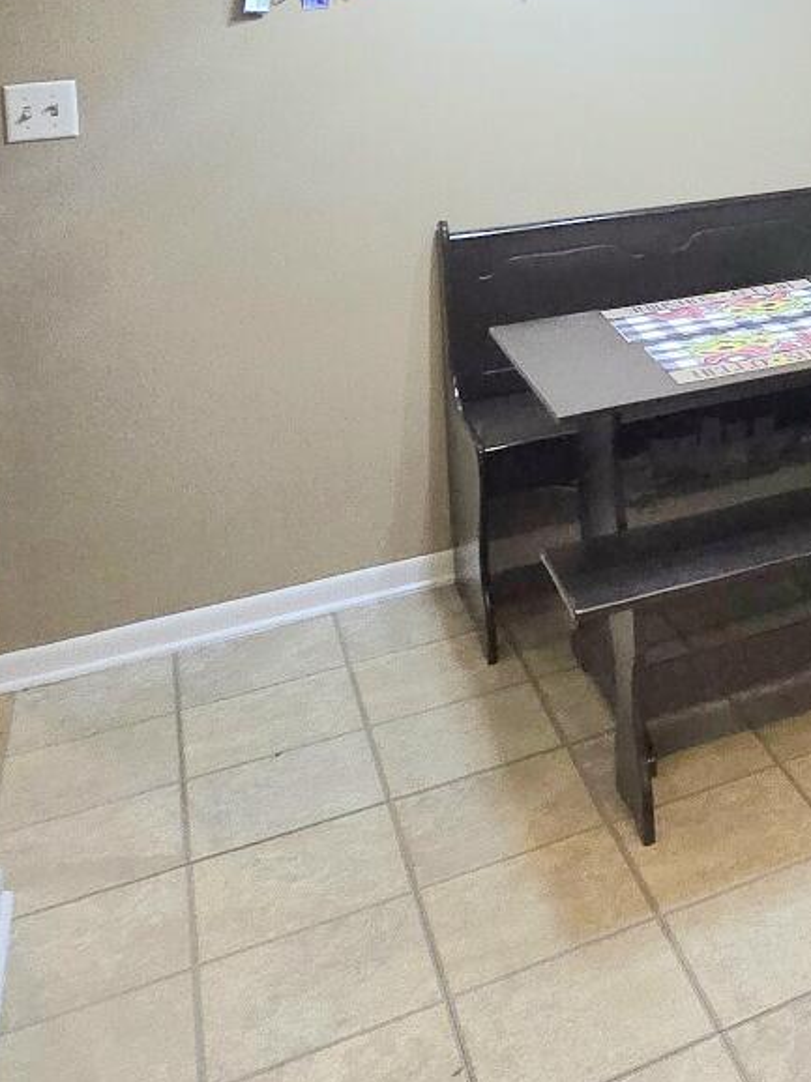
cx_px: 1180
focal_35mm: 45
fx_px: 1407
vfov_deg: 36.6
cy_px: -62
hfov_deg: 25.3
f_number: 2.2
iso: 320
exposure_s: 1/60.2
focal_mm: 2.2
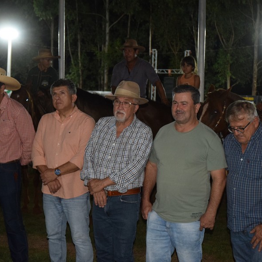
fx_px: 625
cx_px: 129
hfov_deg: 23.7
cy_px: 131
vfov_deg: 23.7
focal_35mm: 73
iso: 1800
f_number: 4.2
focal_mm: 38
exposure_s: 1/60
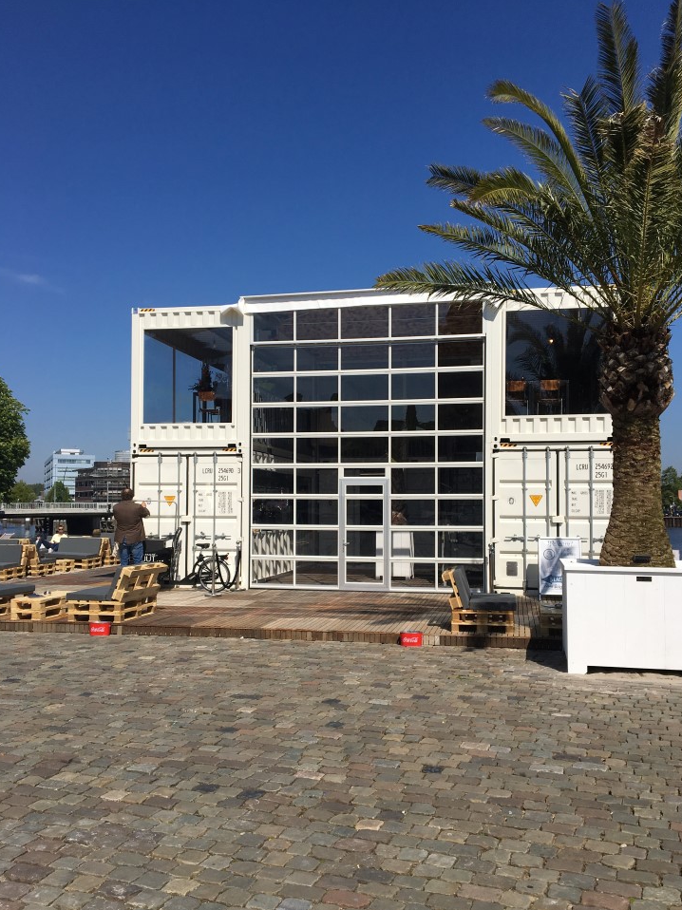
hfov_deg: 45.4
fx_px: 815
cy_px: 483
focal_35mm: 31
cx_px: 354
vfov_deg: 58.3
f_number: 2.2
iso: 25
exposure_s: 1/3663
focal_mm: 4.15
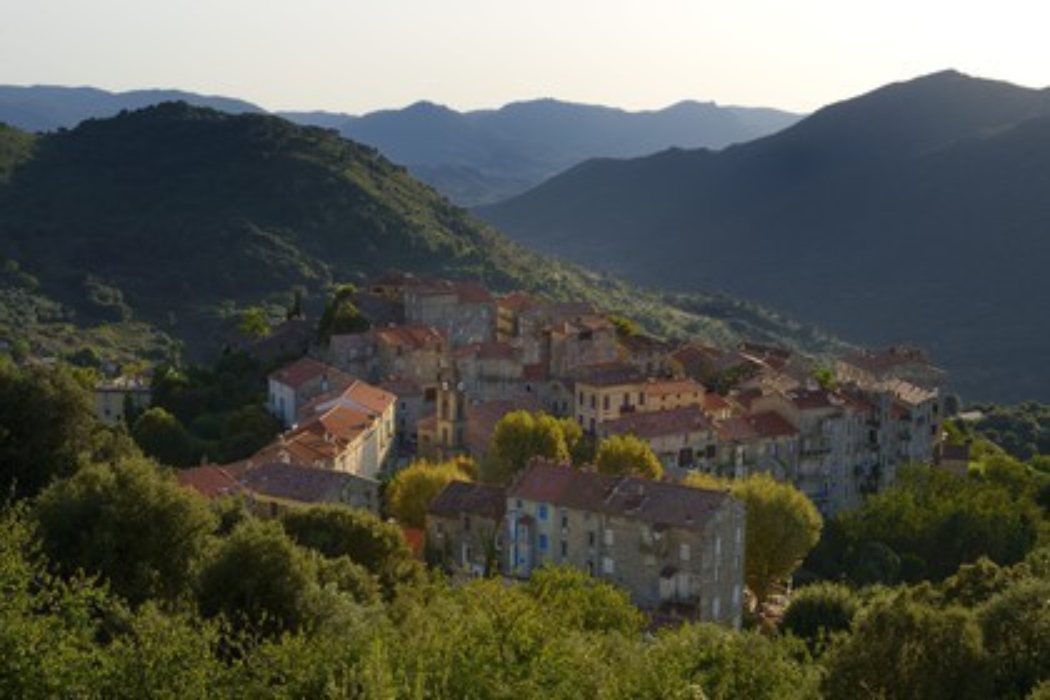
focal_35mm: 52
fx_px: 1517
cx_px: 525
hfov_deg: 38.2
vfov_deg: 26.0
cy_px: 350
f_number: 10
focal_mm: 52
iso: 200
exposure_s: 1/250
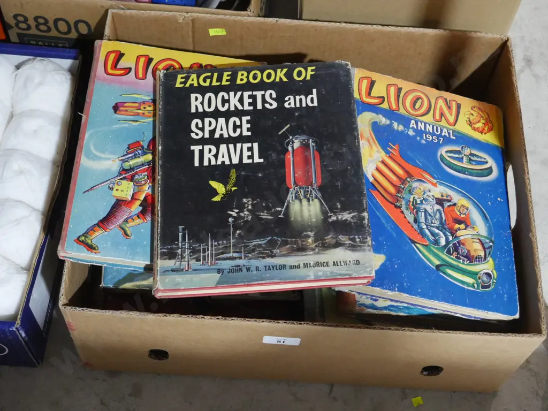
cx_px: 274
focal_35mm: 54
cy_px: 206
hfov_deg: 35.5
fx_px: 855
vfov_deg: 27.0
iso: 3200
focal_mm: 27
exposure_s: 1/50
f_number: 5.3
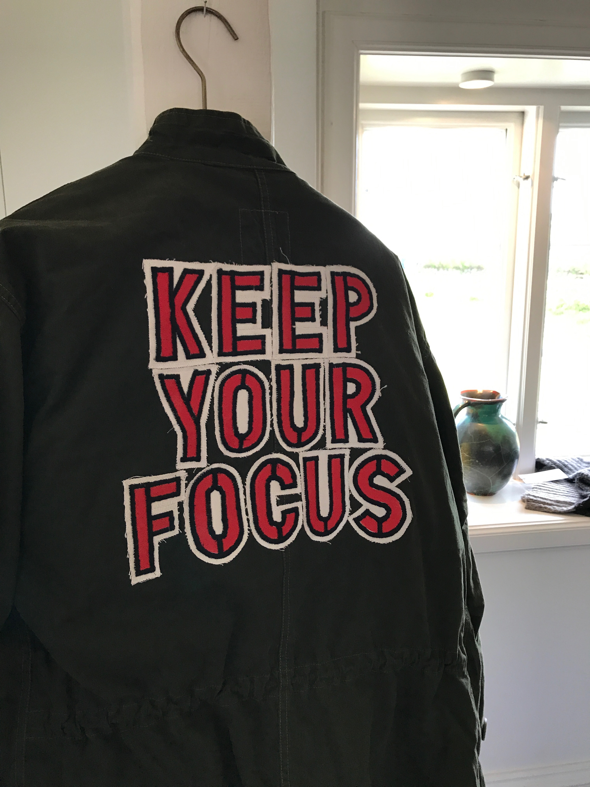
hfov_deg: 49.7
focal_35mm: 28
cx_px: 295
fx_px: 636
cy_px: 394
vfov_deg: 63.4
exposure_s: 1/33
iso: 32
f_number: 1.8
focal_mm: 3.99
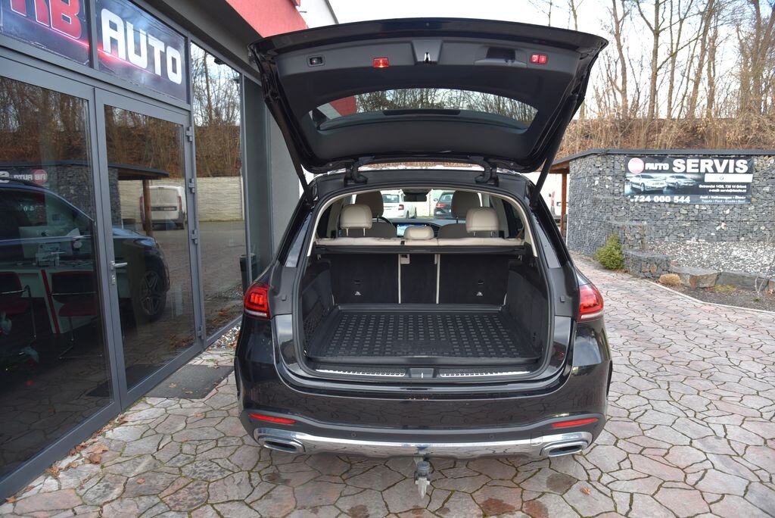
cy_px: 259
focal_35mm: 24
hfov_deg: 73.7
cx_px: 388
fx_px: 517
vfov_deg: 53.2
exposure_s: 1/100
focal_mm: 24
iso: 500
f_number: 5
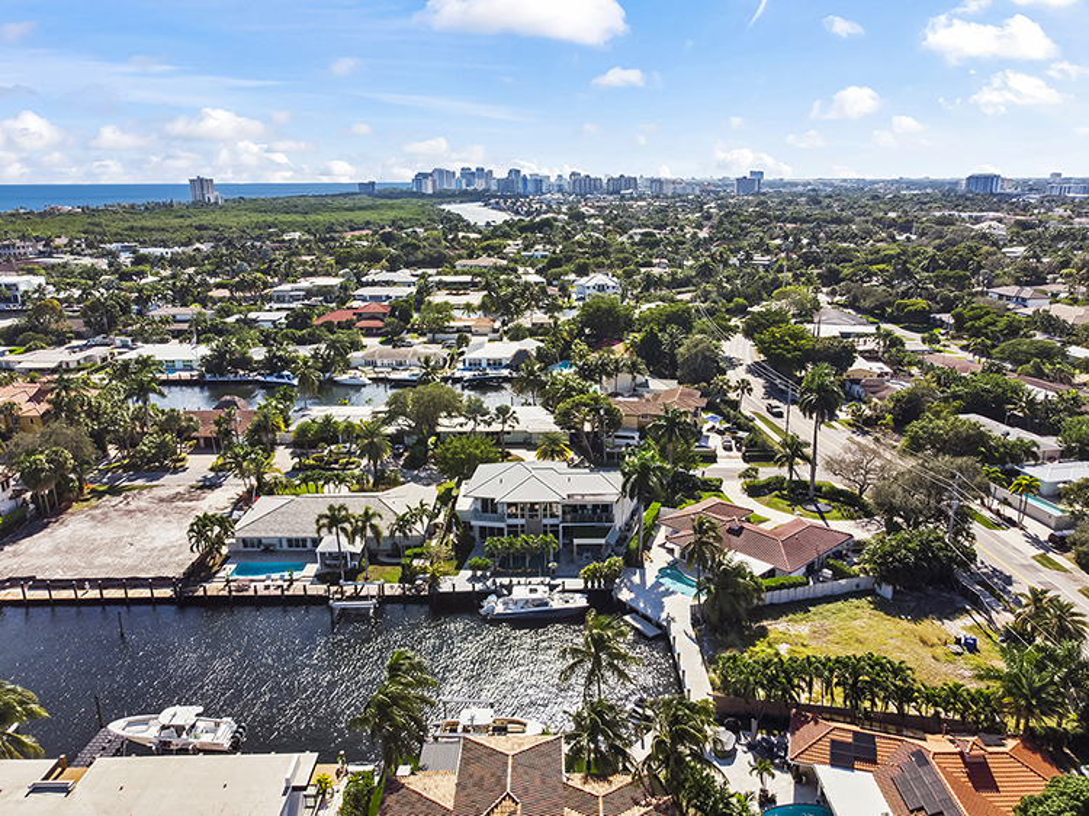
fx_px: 755
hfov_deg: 71.6
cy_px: 408
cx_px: 544
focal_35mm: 24
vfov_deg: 56.8
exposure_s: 1/640
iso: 100
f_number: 2.8
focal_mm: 4.5
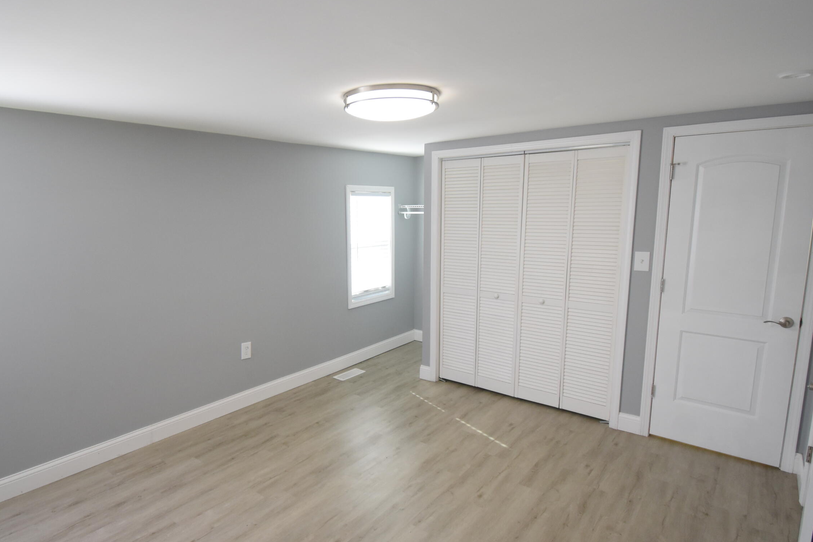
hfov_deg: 83.7
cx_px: 362
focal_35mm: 20
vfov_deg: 61.9
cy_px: 281
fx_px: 452
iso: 1000
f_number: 4.5
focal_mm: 10
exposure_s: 1/125
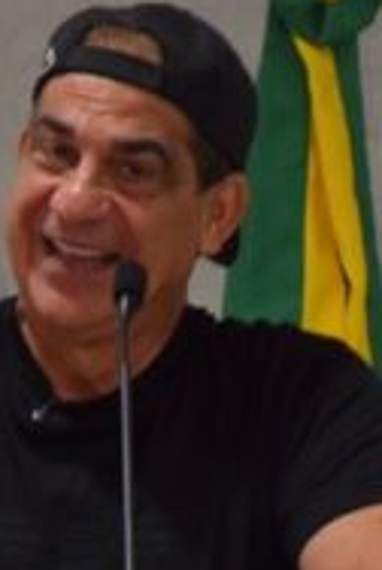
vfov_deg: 3.3
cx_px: 114
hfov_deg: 2.2
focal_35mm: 621
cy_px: 661
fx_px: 9847
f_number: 5.6
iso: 800
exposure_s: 1/60
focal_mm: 105
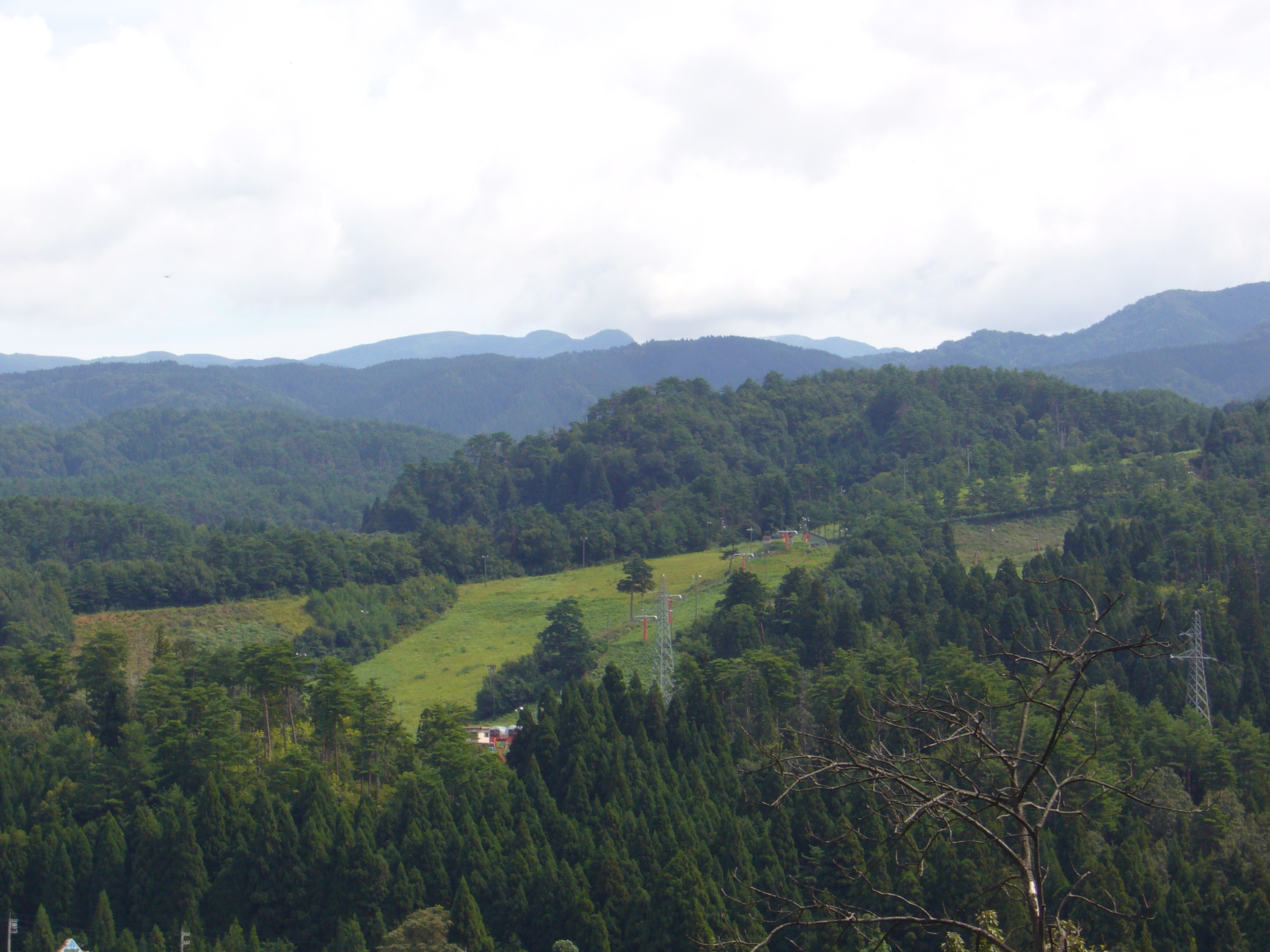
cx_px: 635
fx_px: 3852
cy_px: 476
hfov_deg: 18.7
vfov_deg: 14.1
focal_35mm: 105
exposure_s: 1/125
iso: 80
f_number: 10
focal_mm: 17.4
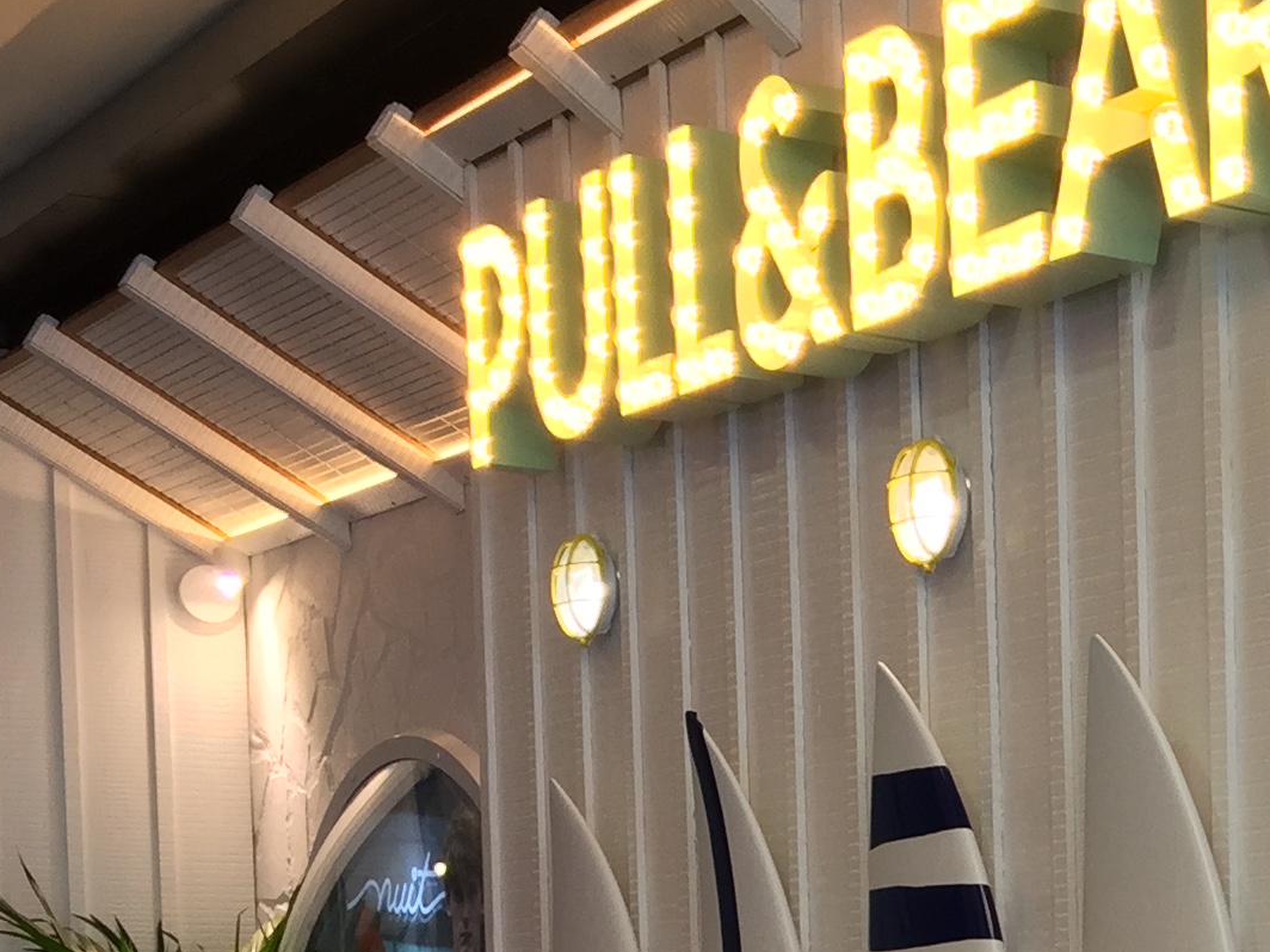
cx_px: 1805
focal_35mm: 89
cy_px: 1265
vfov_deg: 15.7
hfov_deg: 19.6
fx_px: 3265
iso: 32
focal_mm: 4.15
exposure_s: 1/40
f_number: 2.2
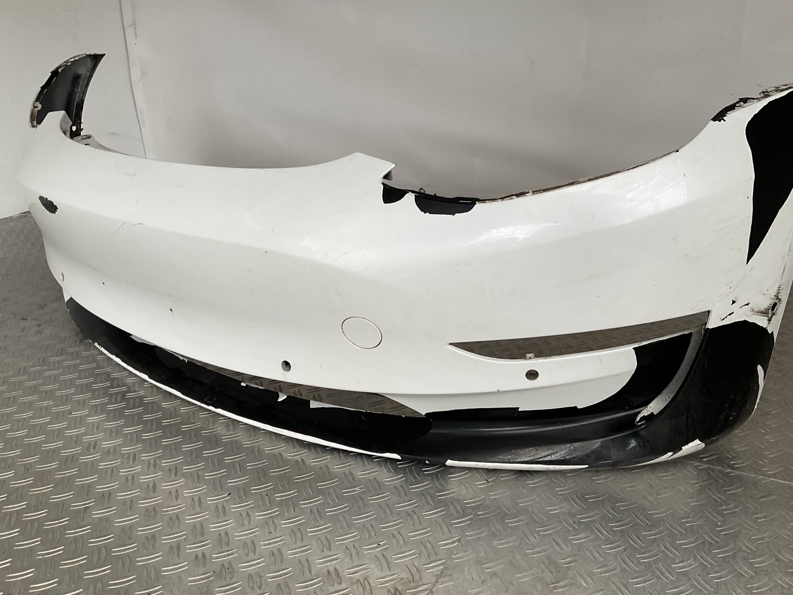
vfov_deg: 44.1
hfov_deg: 56.7
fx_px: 733
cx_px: 433
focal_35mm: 32
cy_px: 281
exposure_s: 1/100
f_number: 1.8
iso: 32
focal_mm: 3
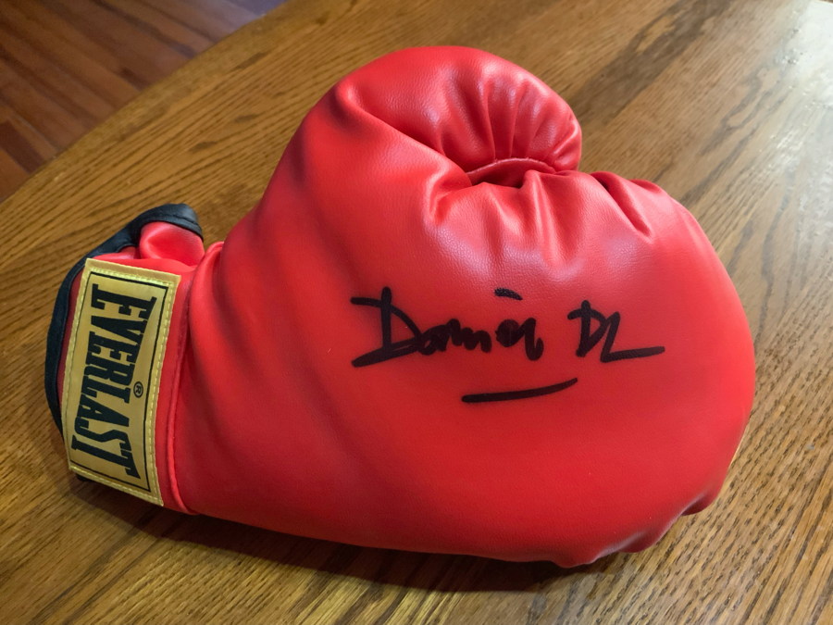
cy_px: 312
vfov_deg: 48.2
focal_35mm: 29
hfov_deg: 61.7
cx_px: 416
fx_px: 698
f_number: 1.8
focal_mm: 3
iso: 250
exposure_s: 1/30
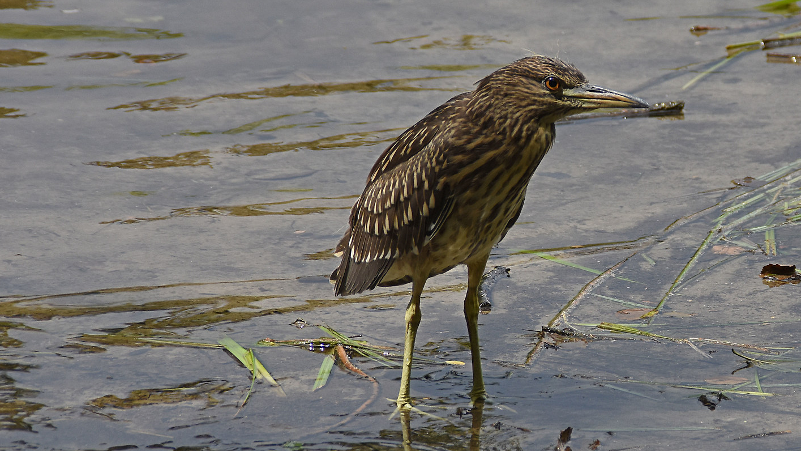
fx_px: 11321
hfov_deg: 4.1
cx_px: 616
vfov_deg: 2.3
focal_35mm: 533
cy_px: 161
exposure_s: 1/800
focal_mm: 200
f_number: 8
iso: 400
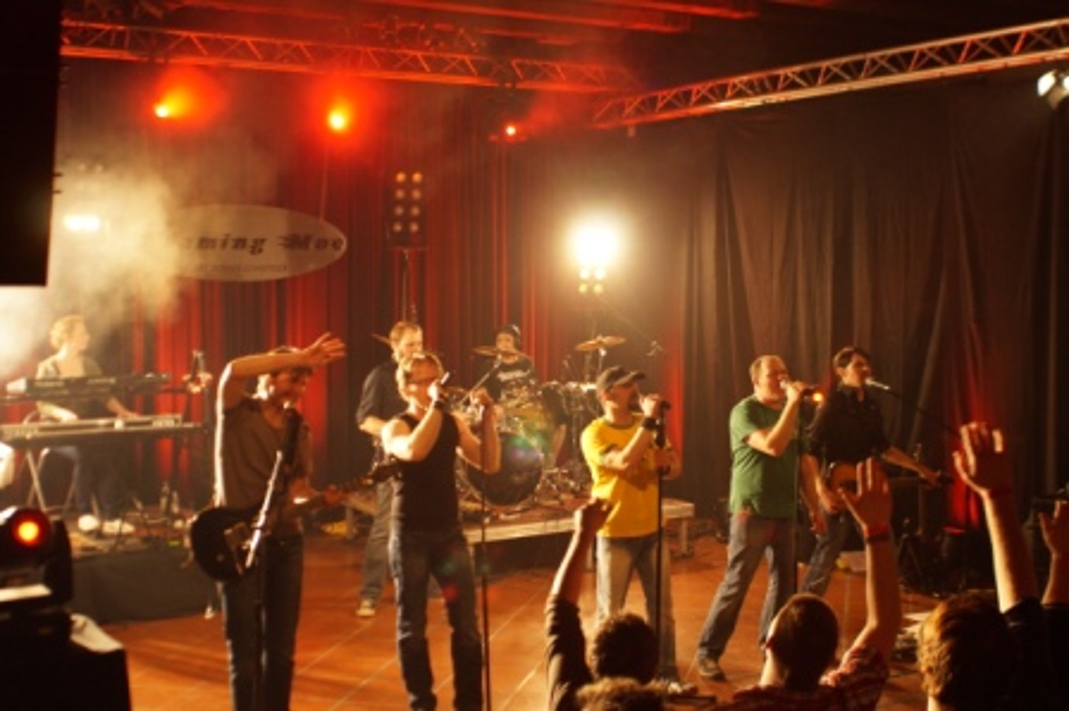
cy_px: 356
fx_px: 1558
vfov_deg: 25.7
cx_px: 534
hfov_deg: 37.9
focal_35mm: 52
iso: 800
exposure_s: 1/60
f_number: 4
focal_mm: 35
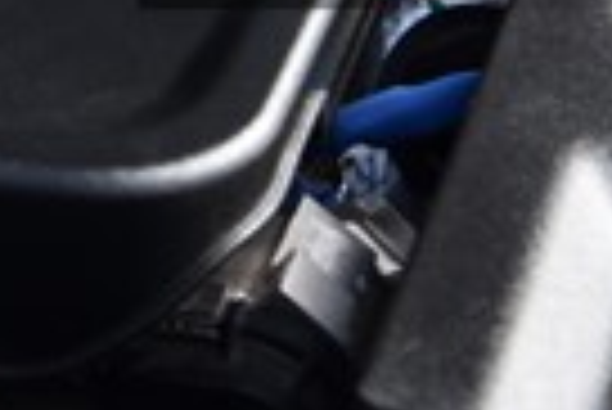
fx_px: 4118
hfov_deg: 8.2
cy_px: -405
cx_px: -508
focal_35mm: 242
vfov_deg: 5.6
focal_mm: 55
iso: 400
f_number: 10
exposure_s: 1/80
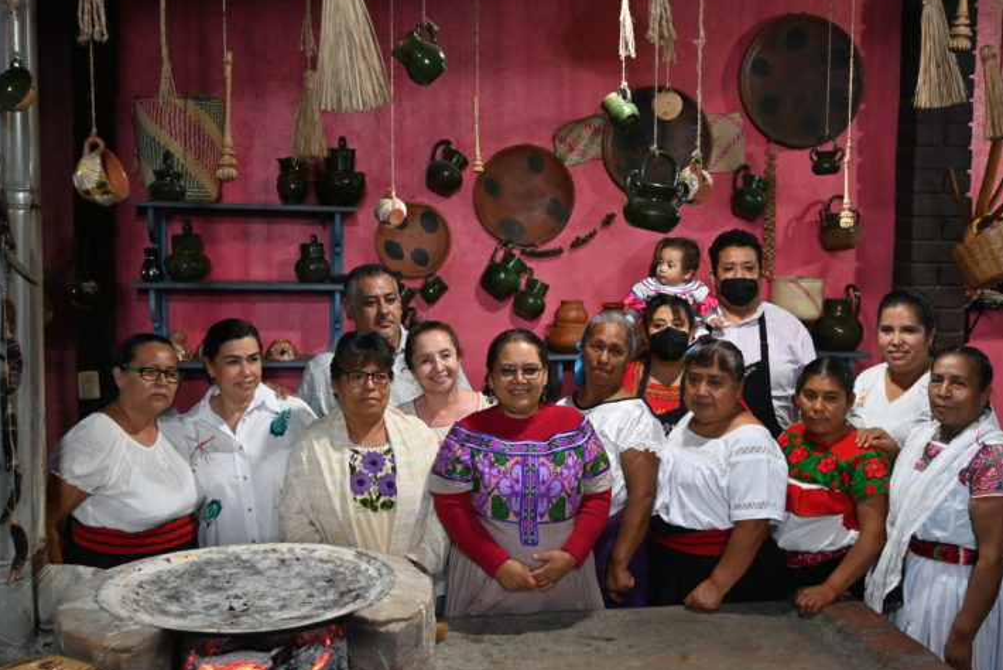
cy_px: 339
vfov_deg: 33.0
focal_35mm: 41
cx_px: 538
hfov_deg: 47.8
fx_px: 1130
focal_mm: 25
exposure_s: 1/60
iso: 3600
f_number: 4.2
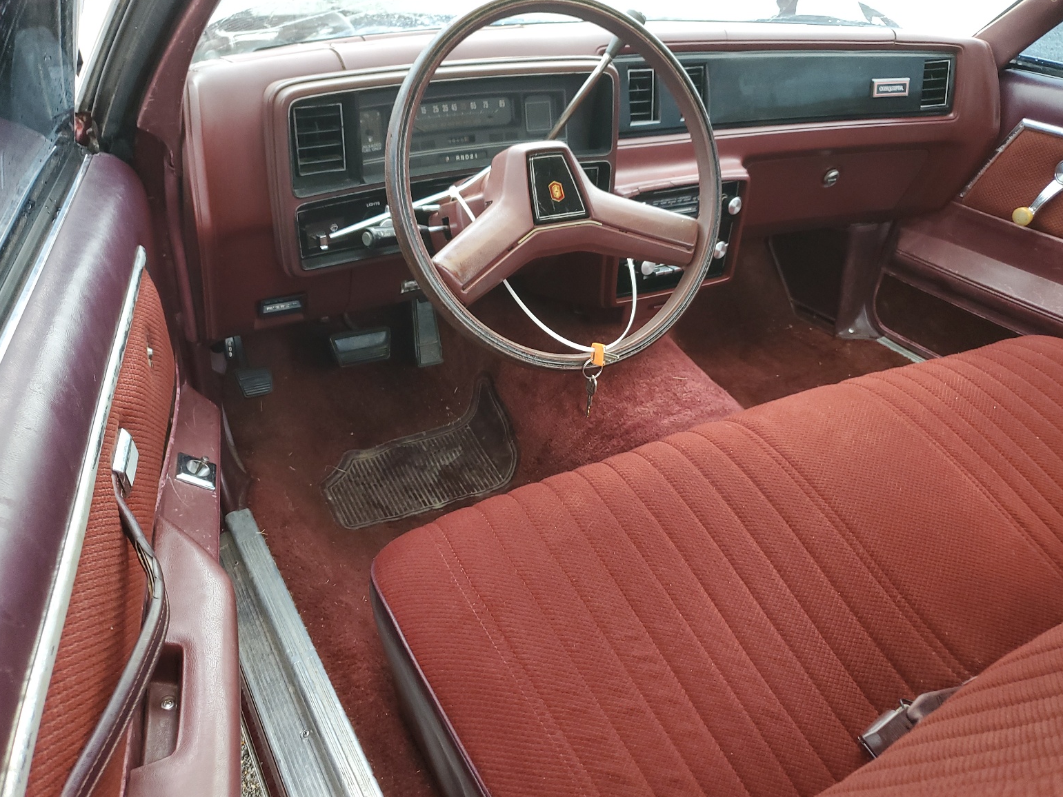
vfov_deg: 51.4
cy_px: 392
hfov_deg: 65.3
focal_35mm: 27
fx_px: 829
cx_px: 537
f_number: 1.5
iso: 83
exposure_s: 1/60.2
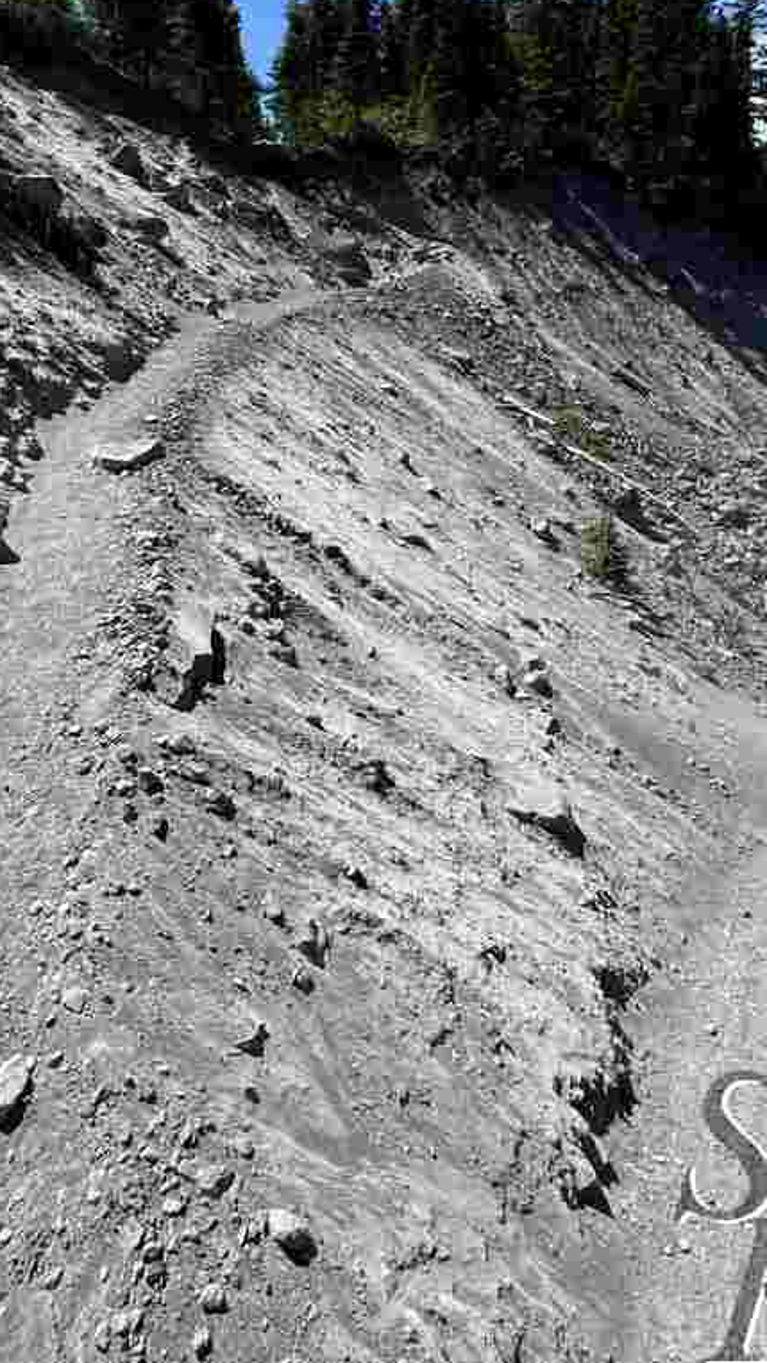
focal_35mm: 20
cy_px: 525
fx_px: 723
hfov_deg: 55.9
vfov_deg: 85.2
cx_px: 393
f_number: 2.2
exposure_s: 1/1832
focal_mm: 2.22
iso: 50
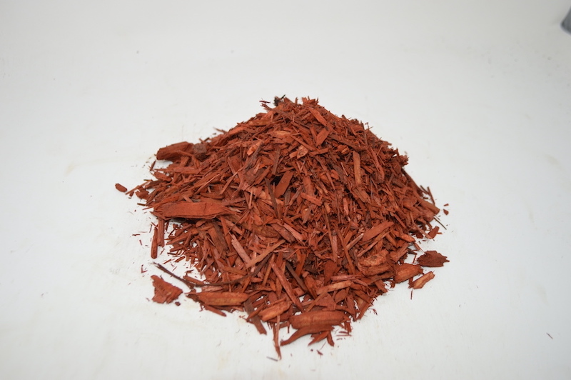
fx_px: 475
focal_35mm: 30
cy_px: 190
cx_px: 286
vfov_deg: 43.5
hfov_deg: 62.0
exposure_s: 1/125
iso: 400
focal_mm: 20
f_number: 4
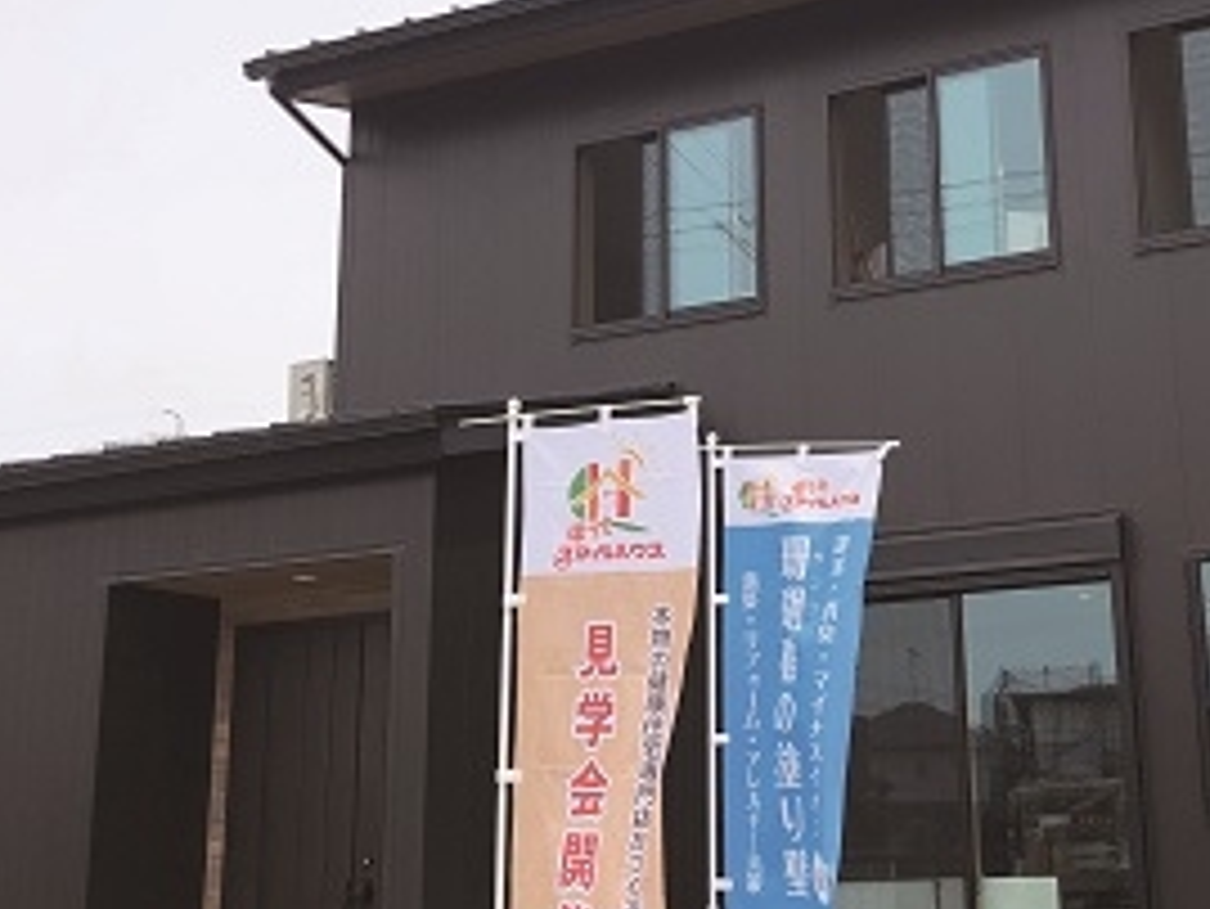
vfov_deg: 28.0
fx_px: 1818
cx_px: 832
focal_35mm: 52
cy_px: 371
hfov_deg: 36.3
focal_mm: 4
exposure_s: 1/2703
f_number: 1.8
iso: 20
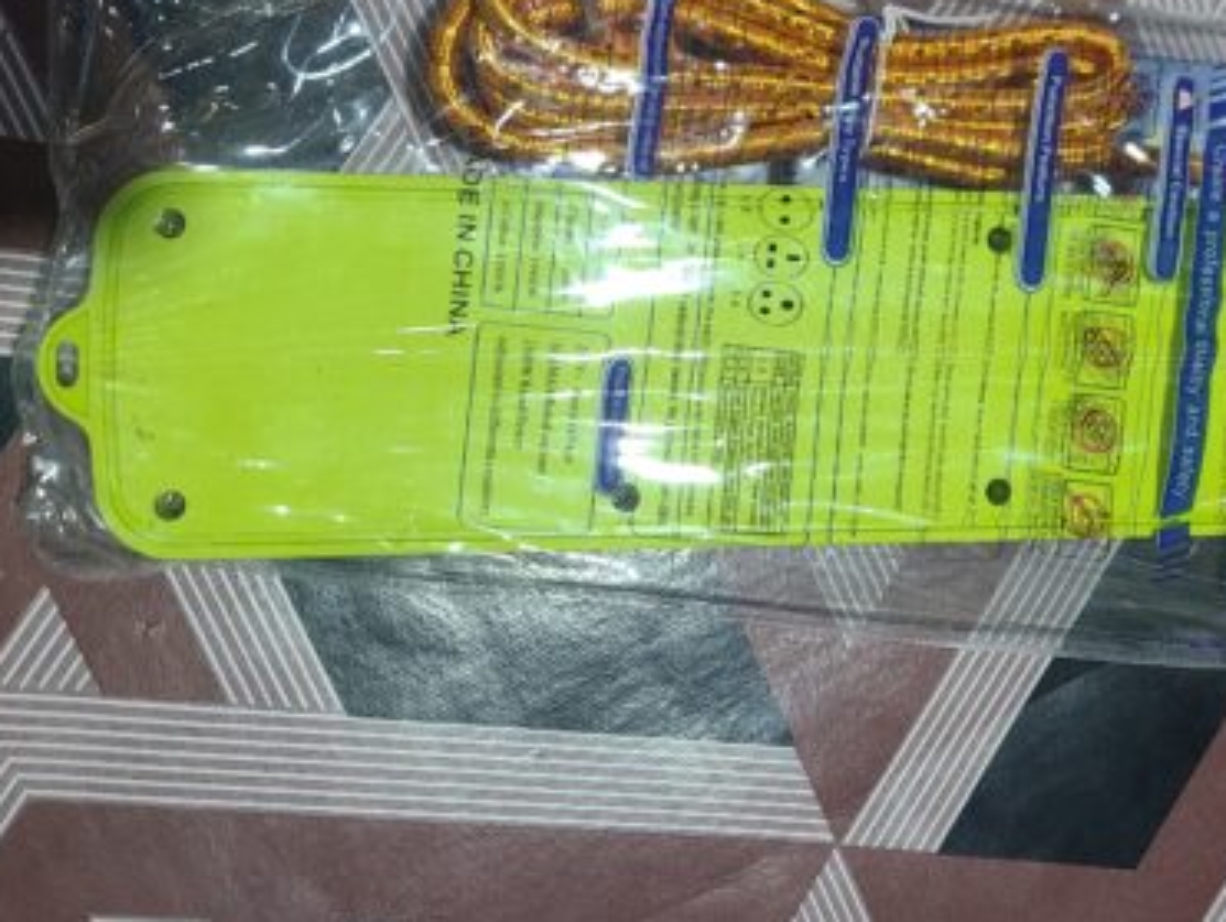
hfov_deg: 44.6
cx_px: 701
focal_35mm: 42
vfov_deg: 34.2
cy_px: 350
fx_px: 1489
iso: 200
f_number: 1.8
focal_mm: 5.4
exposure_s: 1/60
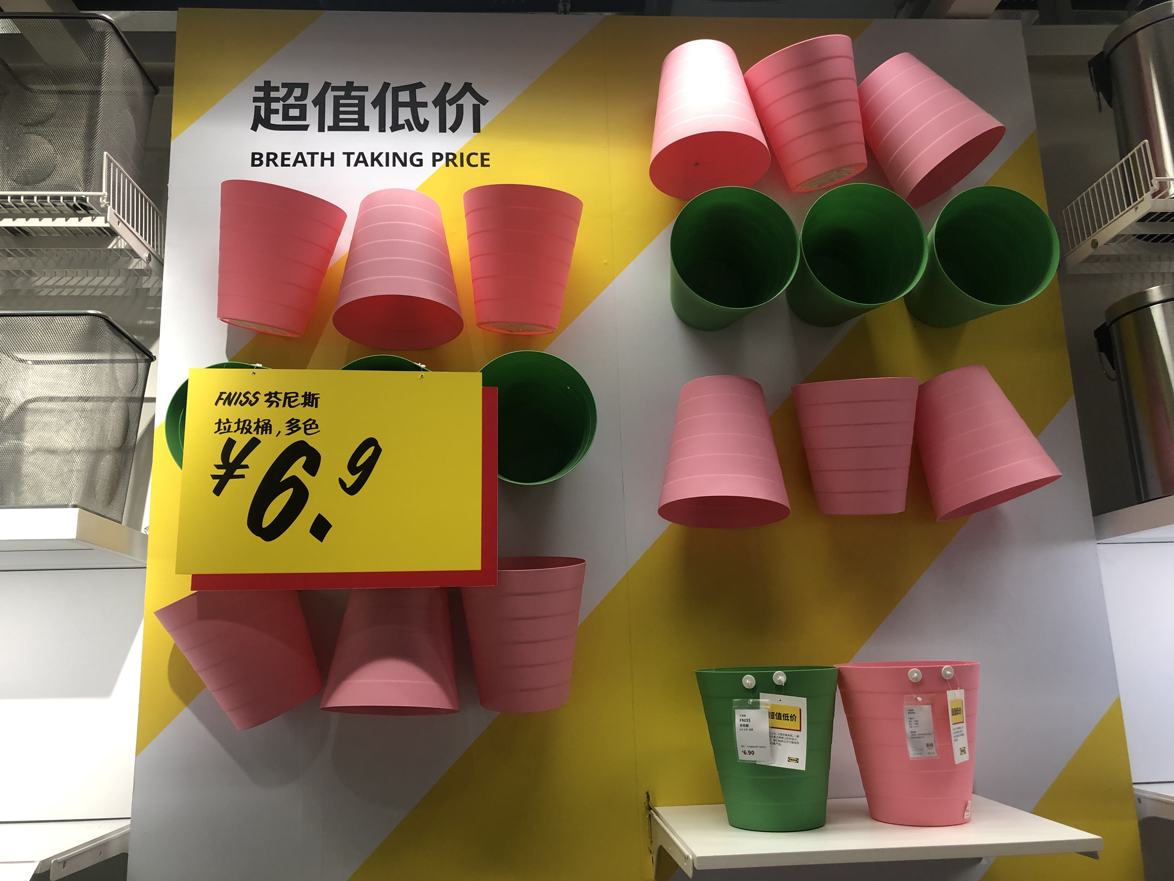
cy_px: 440
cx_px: 587
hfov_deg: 63.4
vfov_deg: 49.7
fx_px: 950
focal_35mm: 28
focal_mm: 4
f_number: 1.8
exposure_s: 1/33
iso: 32
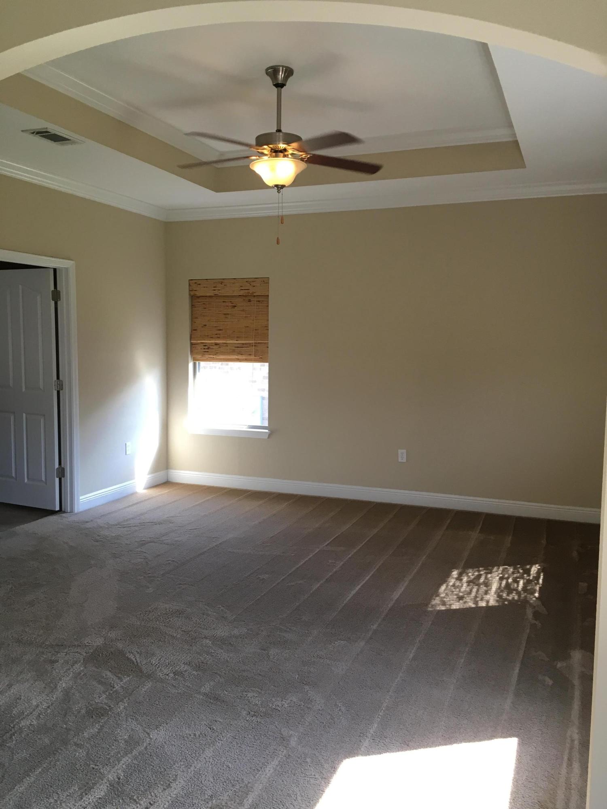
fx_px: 678
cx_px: 304
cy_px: 404
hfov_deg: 48.2
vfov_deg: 61.7
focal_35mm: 29
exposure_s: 1/30
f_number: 2.2
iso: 25
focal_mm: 4.15
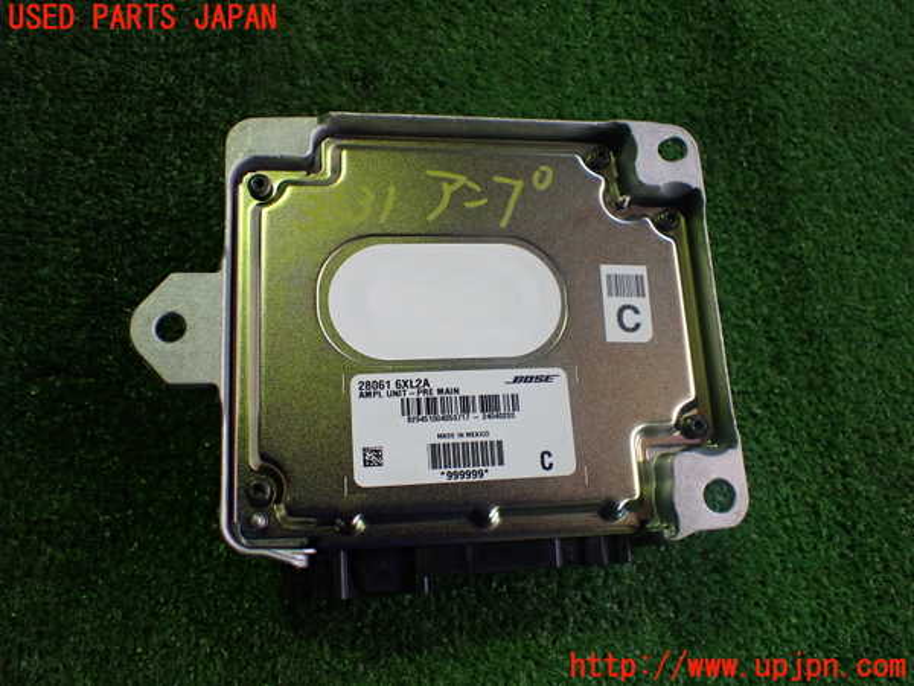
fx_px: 792
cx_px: 457
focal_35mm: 30
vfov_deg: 46.8
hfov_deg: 60.0
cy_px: 343
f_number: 2.3
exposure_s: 1/125
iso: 400
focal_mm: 5.4
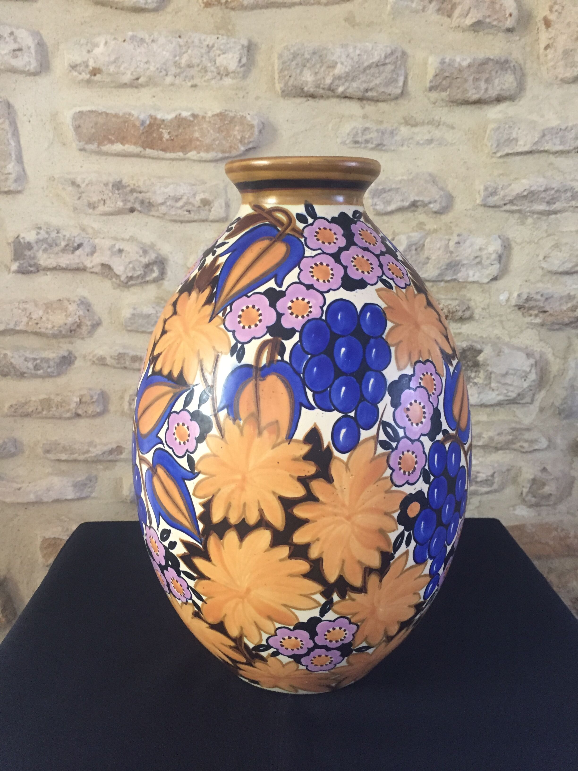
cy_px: 386
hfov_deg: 48.2
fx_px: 646
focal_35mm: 29
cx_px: 289
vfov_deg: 61.7
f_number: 2.2
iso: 250
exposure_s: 1/33
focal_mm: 4.15
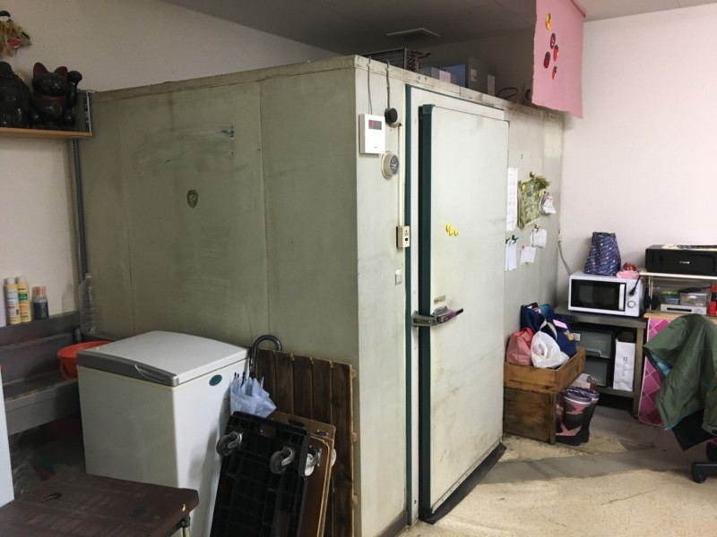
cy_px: 268
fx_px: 601
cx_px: 358
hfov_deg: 61.7
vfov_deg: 48.2
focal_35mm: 29
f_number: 2.2
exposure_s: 1/30
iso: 125
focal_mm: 4.15
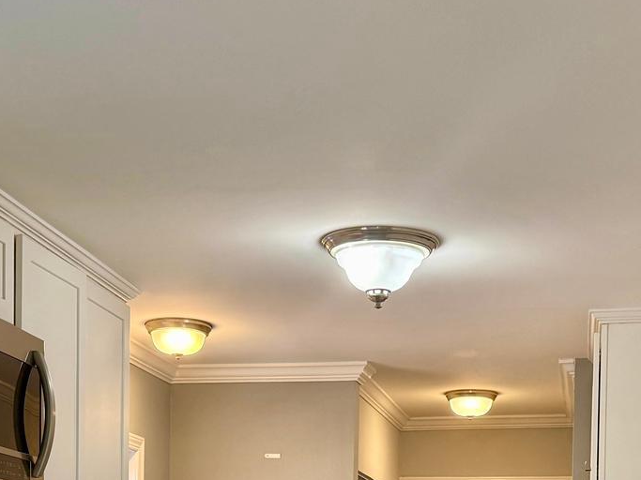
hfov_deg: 27.0
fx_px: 1333
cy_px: 619
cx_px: 266
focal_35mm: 72
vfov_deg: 19.0
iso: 125
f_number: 1.78
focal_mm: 6.76
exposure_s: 1/120
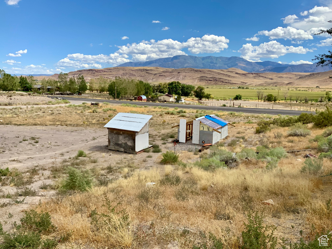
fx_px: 278
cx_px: 166
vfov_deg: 48.2
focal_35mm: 29
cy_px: 124
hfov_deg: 61.7
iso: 20
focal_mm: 3
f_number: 1.8
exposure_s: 1/2320
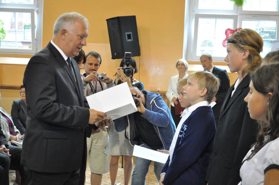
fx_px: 348
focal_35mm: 45
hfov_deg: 43.7
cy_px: 92
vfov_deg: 29.8
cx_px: 140
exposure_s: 1/200
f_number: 4.2
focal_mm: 30
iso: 2000
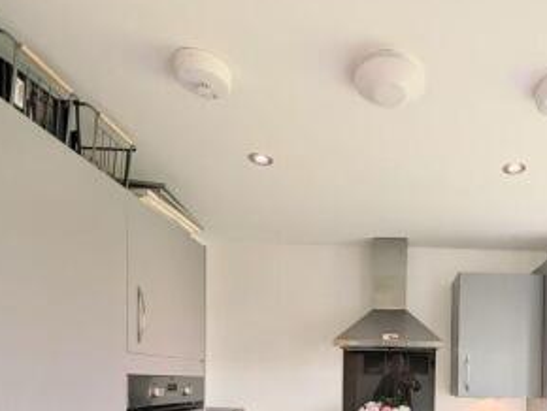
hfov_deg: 66.9
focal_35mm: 24
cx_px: 413
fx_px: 380
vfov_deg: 49.3
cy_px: 386
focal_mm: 2.02
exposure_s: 1/315
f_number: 1.7
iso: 39
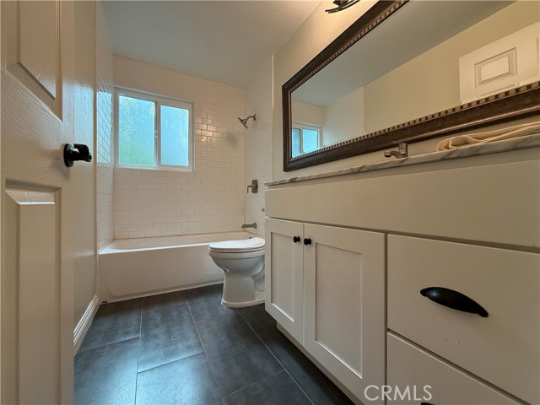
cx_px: 270
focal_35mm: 14
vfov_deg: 85.7
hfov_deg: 102.1
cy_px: 202
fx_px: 218
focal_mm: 2.22
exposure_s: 1/120
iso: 160
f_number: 2.2
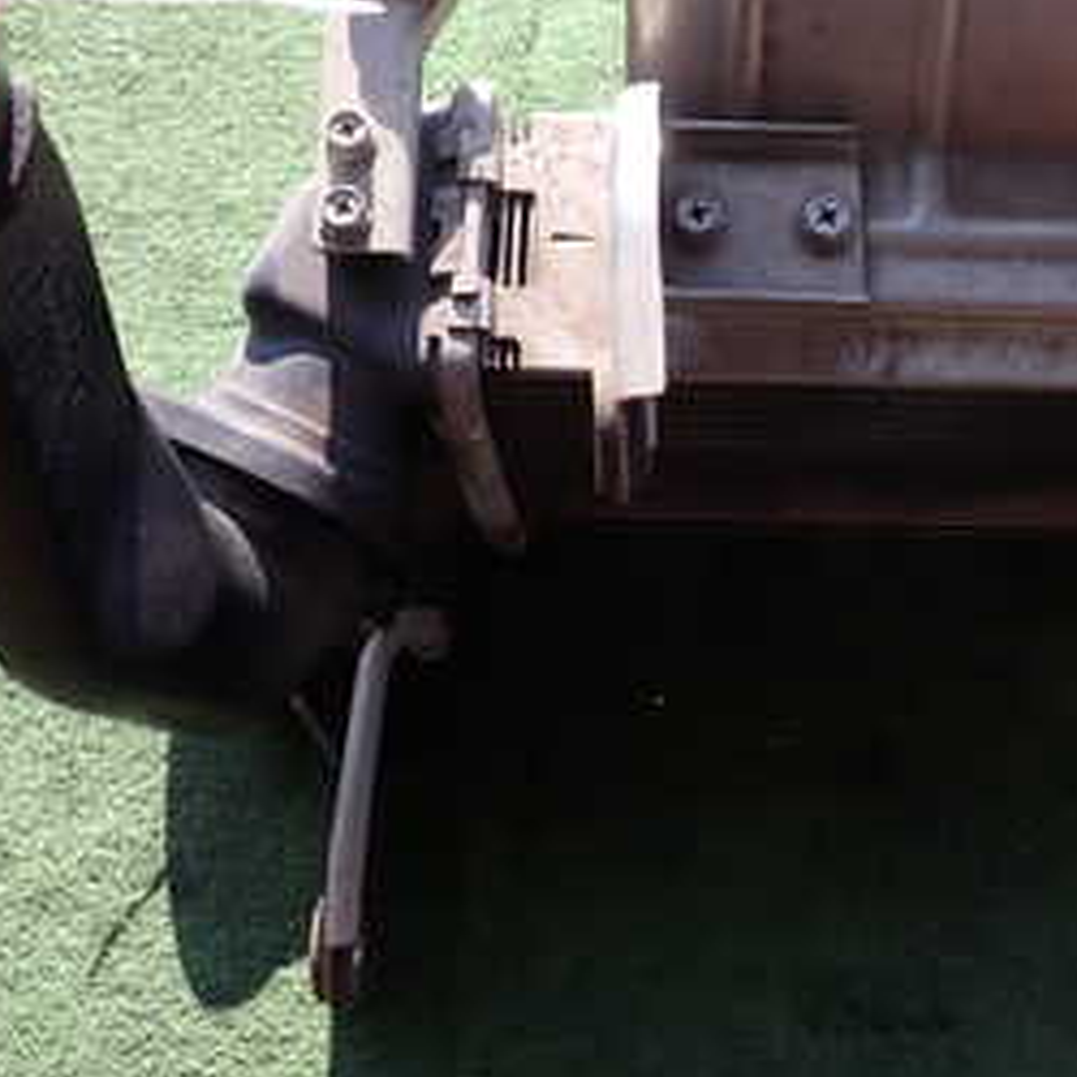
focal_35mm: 53
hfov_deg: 32.0
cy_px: 306
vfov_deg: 31.8
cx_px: 681
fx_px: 1866
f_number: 2.8
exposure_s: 1/400
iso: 100
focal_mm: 4.5
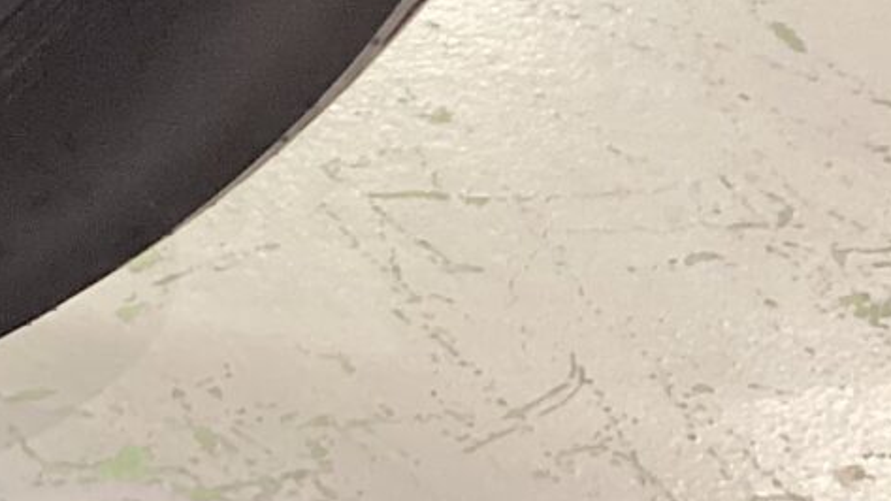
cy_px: -699
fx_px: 3237
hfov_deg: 14.0
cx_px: -684
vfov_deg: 8.2
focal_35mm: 137
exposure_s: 1/50
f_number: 2.4
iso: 200
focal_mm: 3.3
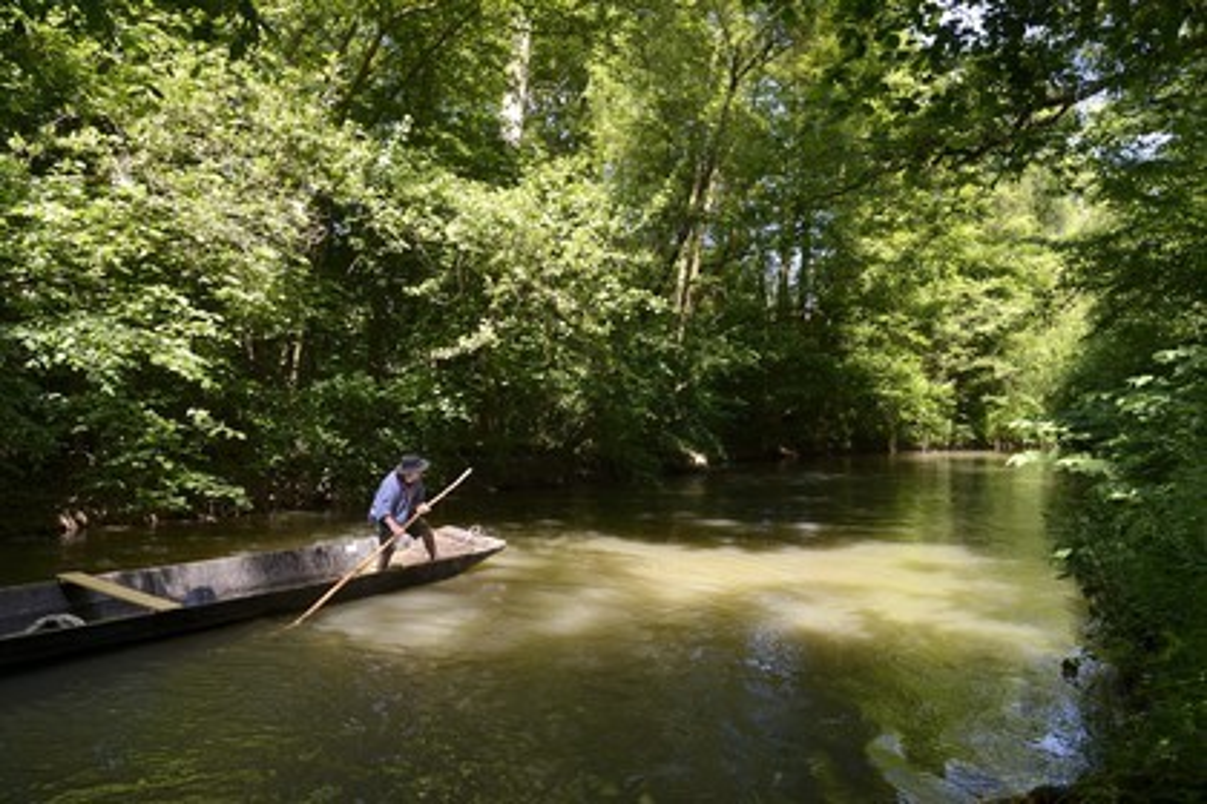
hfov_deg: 65.5
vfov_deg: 46.4
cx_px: 604
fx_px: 939
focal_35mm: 28
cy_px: 402
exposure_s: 1/200
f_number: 6.3
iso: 400
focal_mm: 28
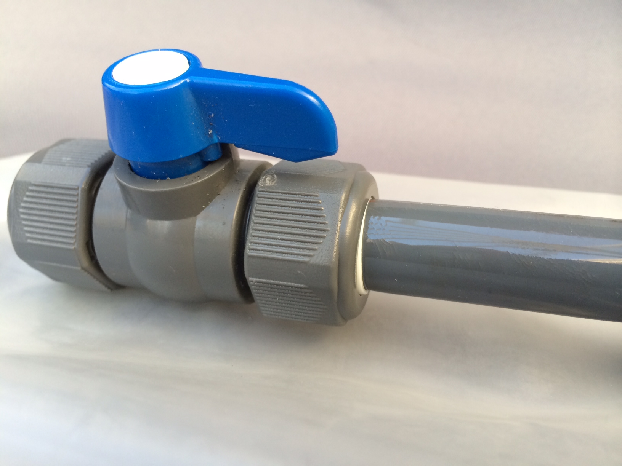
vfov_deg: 46.8
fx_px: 539
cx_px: 311
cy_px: 233
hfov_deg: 60.0
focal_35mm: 30
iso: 40
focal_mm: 4.12
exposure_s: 1/30
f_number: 2.2
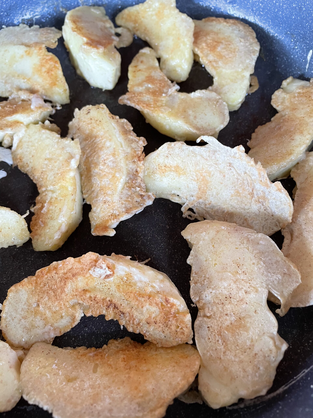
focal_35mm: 26
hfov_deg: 53.1
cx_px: 156
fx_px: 313
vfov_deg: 67.3
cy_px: 209
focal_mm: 4.2
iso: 250
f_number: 1.6
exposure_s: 1/60
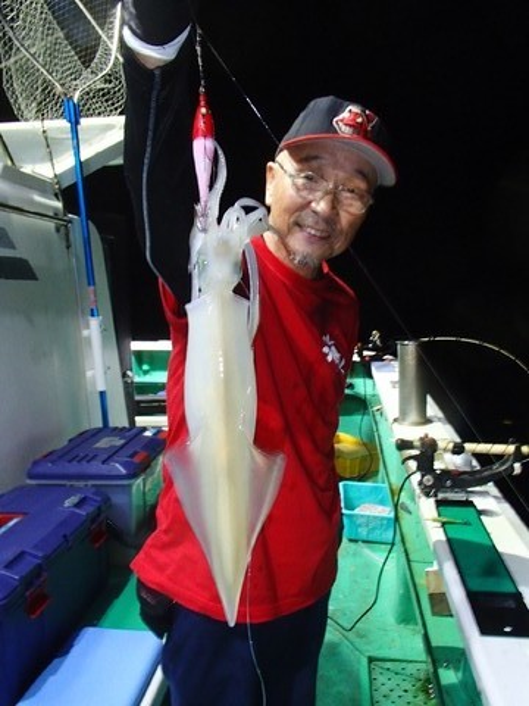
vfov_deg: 63.4
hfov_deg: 49.7
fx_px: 571
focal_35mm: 28
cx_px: 264
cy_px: 353
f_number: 3.9
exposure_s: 1/30
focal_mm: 5
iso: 400
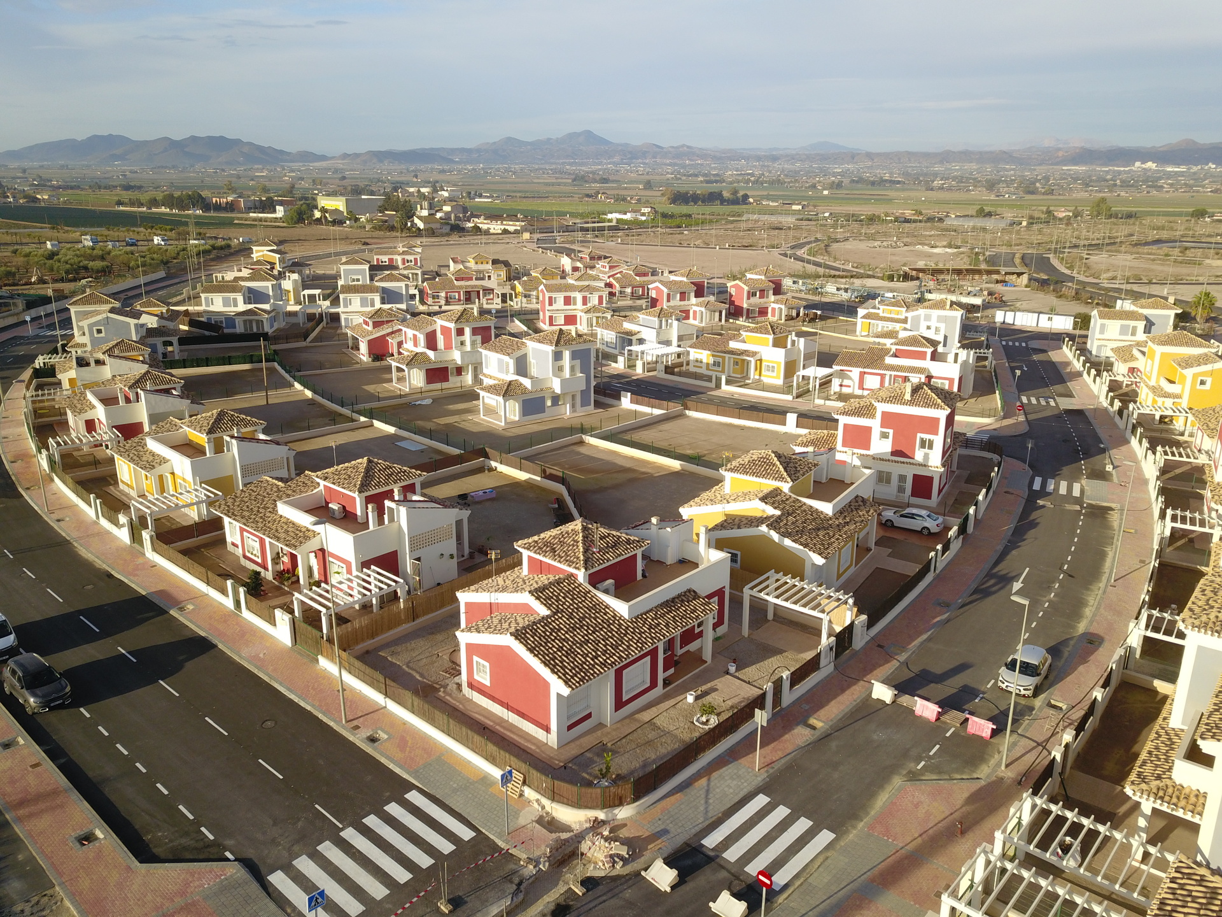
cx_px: 611
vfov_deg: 53.1
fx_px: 918
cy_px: 458
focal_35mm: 26
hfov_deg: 67.3
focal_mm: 4.73
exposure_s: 1/762
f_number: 2.2
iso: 100
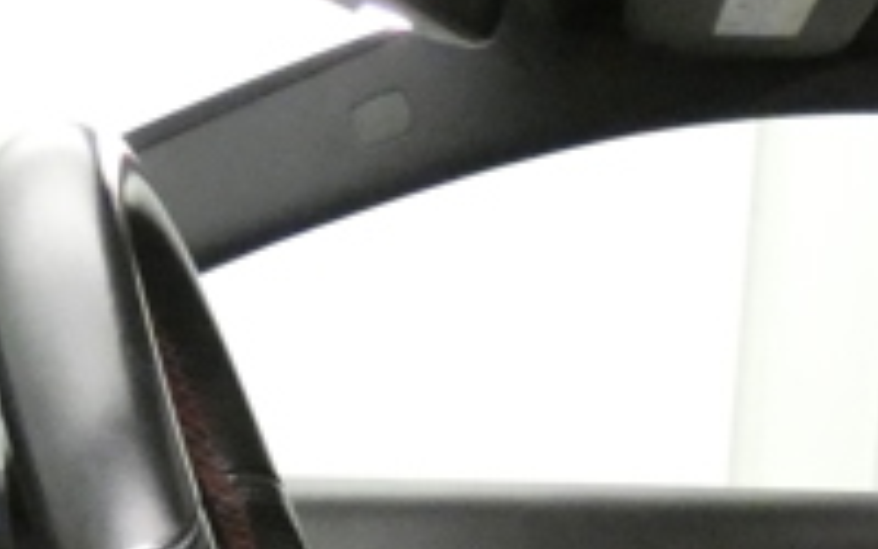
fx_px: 2034
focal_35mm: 85
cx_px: 887
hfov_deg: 23.3
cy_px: 1107
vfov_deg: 13.2
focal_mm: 3.6
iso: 1600
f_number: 2.8
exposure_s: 1/30
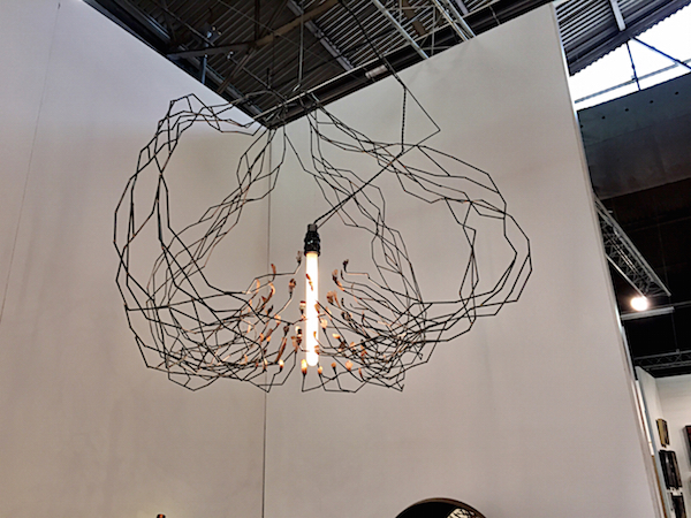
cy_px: 259
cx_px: 346
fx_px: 579
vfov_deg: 48.2
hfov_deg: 61.7
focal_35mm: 29
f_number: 2.2
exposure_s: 1/30
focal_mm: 4.15
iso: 64
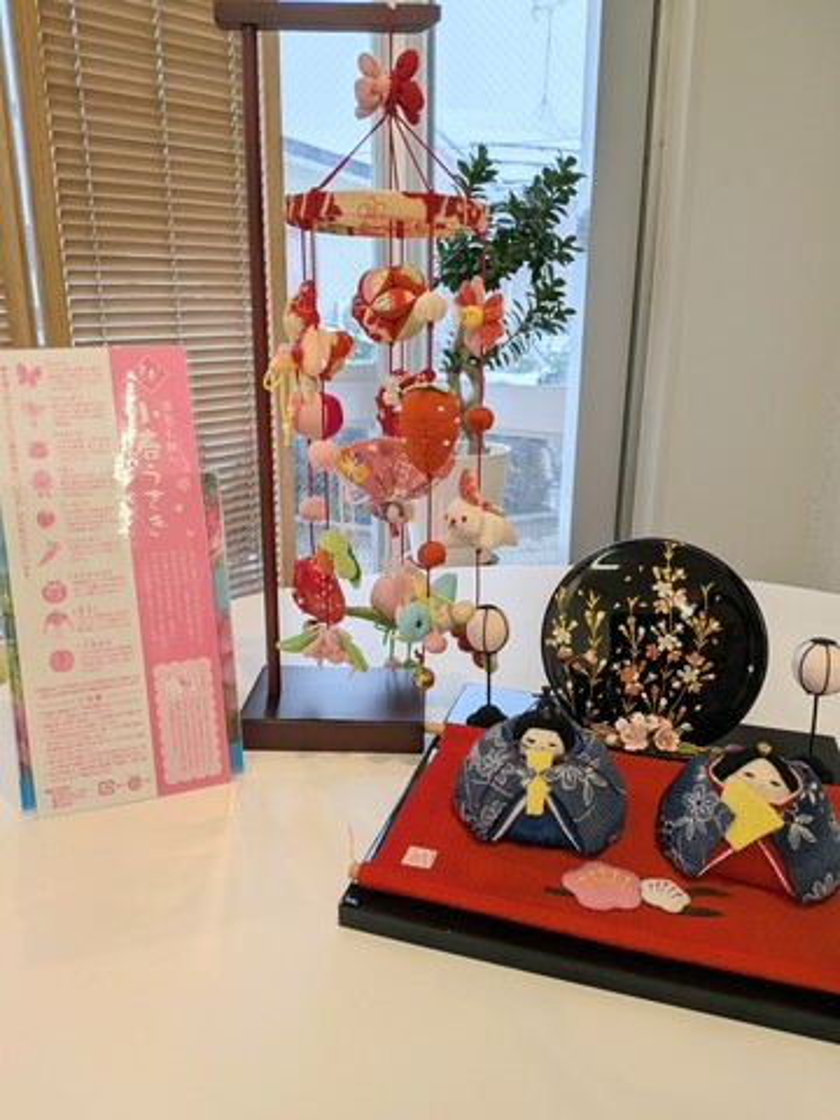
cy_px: 560
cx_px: 420
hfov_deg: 56.8
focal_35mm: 24
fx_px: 777
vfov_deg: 71.6
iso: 29
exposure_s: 1/214
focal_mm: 4.53
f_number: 1.7
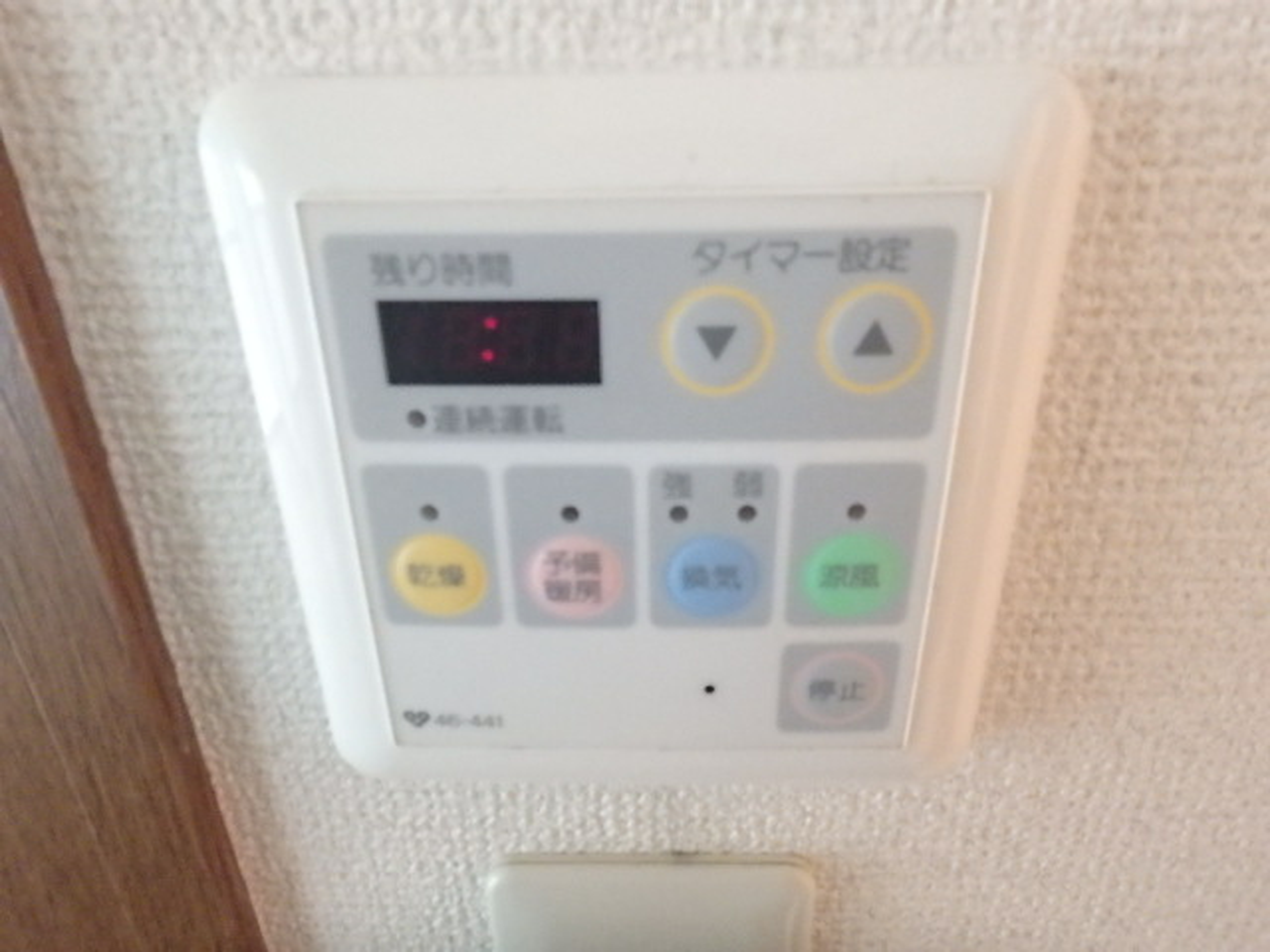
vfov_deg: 63.4
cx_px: 635
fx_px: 770
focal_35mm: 21
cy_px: 476
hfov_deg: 79.0
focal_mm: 3.7
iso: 1600
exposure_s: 1/6
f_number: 3.5
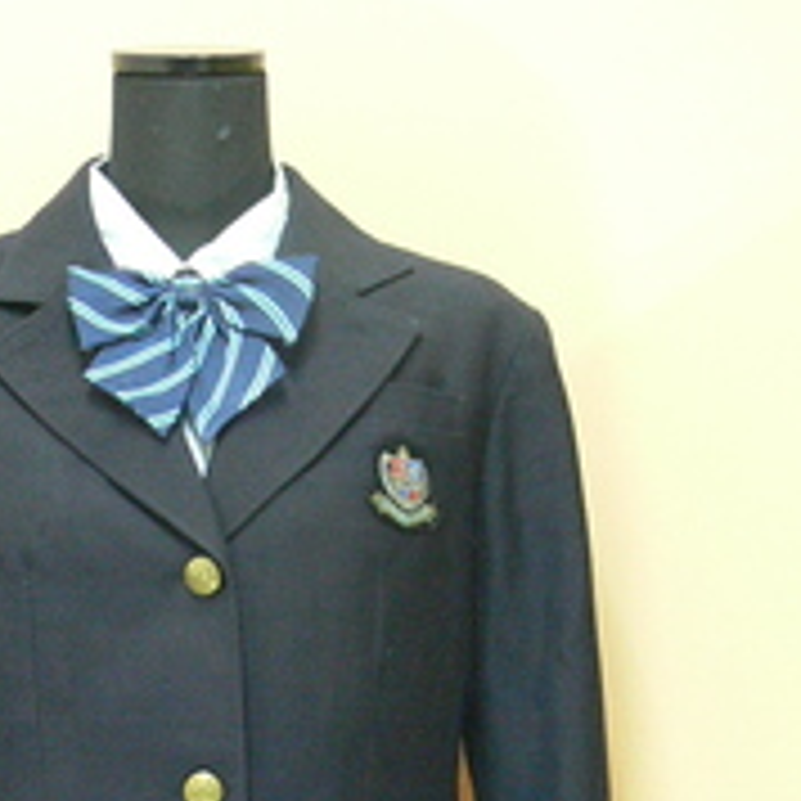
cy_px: 1008
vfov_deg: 18.7
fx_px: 2278
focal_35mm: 87
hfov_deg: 19.8
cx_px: 191
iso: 400
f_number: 2.8
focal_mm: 7.4
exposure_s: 1/40
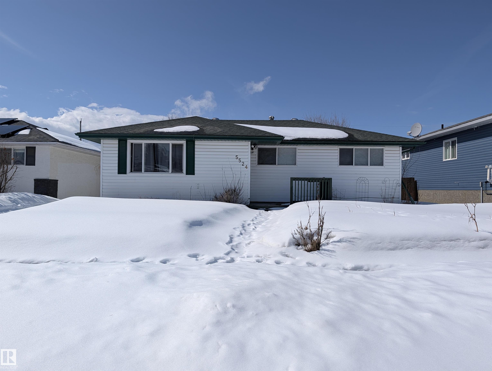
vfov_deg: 56.9
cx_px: 246
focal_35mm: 24
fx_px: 342
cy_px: 186
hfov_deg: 71.5
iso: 25
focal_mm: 6.9
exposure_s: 1/3289
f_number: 1.68
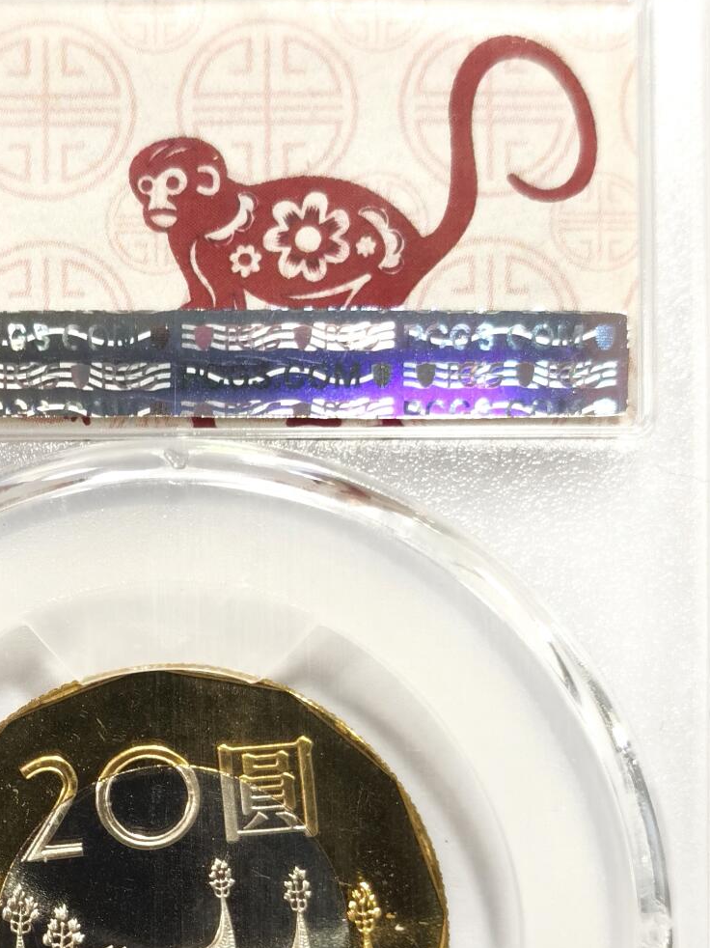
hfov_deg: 14.9
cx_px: 168
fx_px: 2709
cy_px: 701
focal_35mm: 99
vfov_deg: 19.7
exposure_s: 1/100
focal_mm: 5.56
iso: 160
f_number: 16
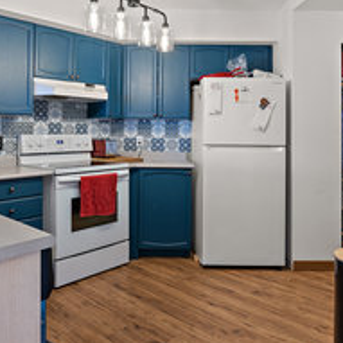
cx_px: 141
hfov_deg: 52.3
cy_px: 126
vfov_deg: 51.9
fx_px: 348
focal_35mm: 31
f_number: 7.1
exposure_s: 1/3
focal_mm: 16
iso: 400
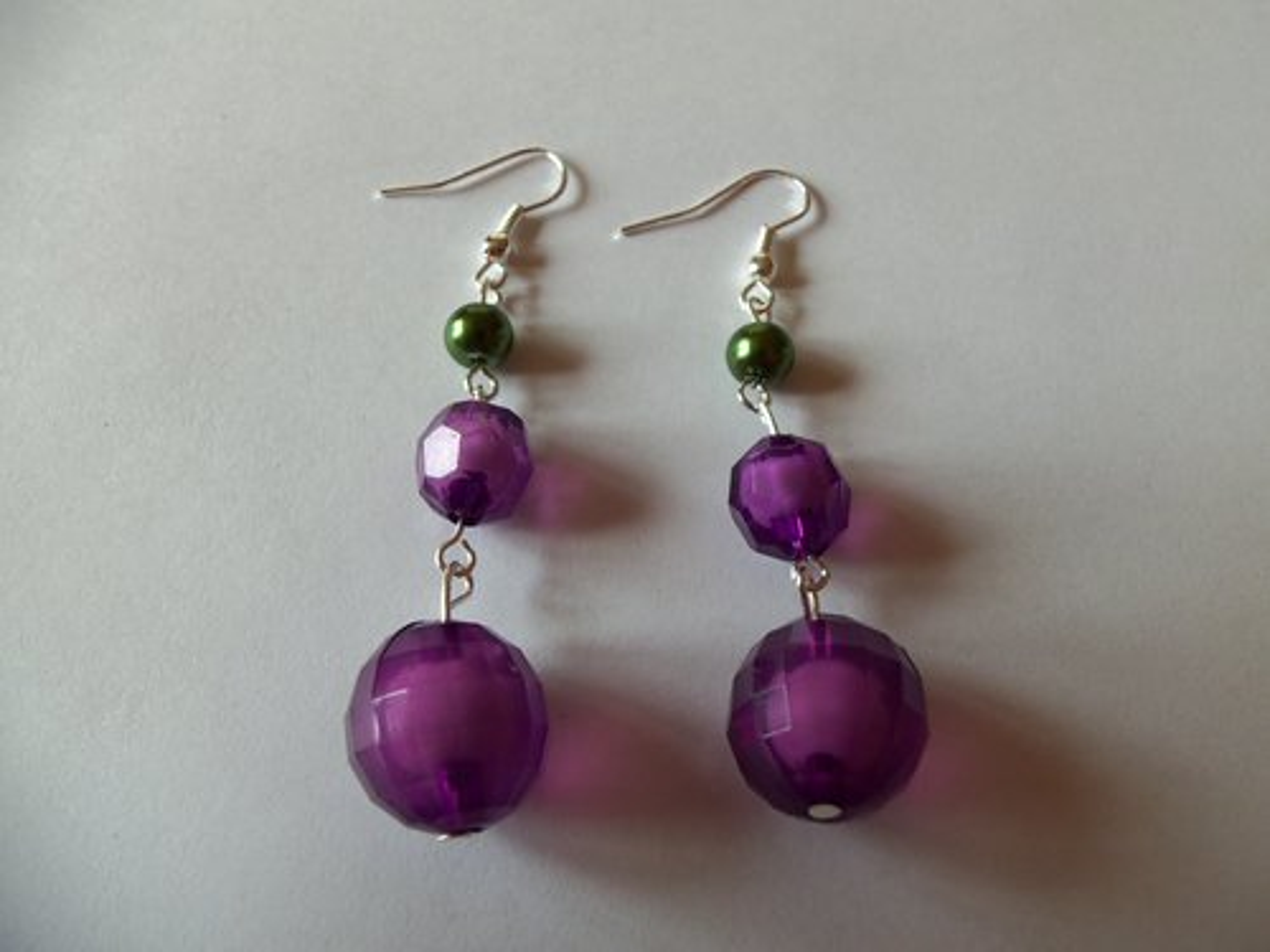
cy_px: 476
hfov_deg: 61.7
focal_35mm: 29
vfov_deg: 48.2
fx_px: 1064
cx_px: 635
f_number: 3.4
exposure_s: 1/50
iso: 80
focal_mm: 5.2
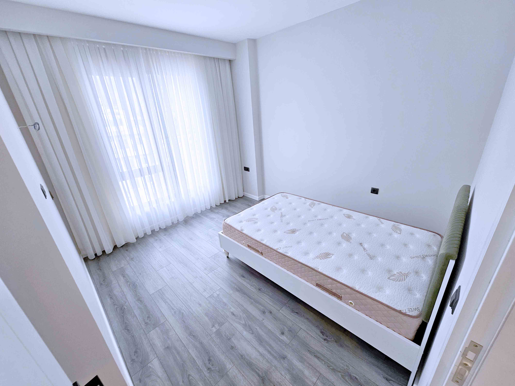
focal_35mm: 13
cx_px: 258
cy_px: 193
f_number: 2.2
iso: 80
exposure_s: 1/50
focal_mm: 2.2
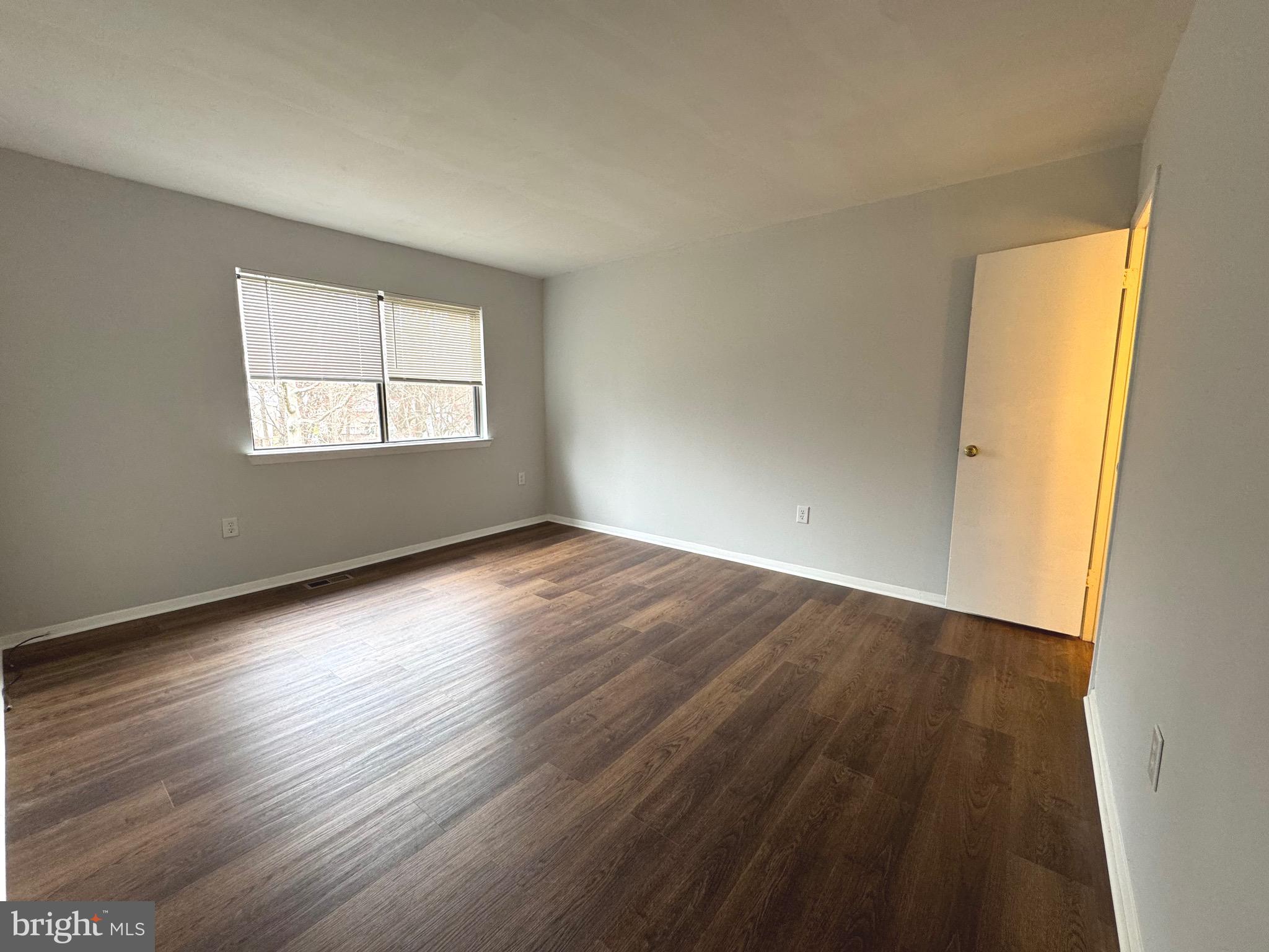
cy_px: 476
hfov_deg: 102.1
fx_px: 513
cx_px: 634
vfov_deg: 85.7
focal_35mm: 14
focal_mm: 2.22
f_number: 2.2
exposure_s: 1/120
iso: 200
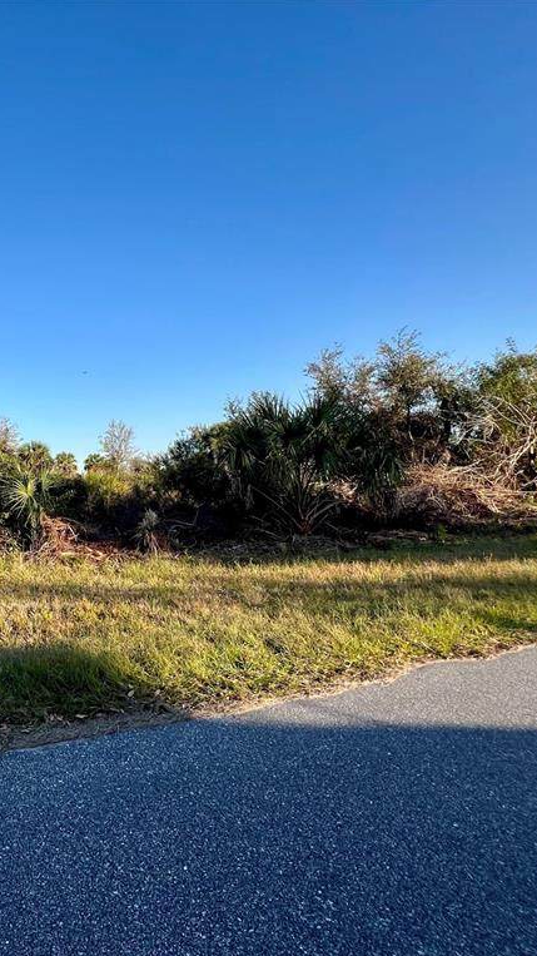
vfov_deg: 89.6
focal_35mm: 19
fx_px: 481
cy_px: 479
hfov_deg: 47.8
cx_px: -5
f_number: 1.8
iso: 32
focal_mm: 1.57
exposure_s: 1/874
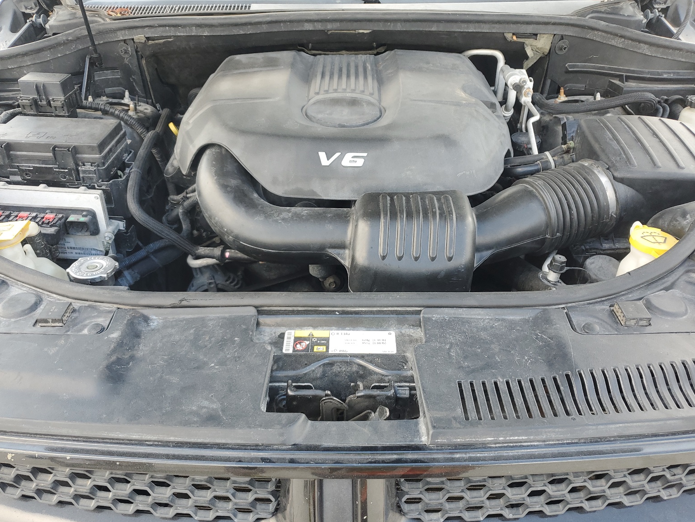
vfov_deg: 51.4
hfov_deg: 65.3
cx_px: 350
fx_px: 542
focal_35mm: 27
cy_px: 263
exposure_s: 1/169
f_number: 1.5
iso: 50
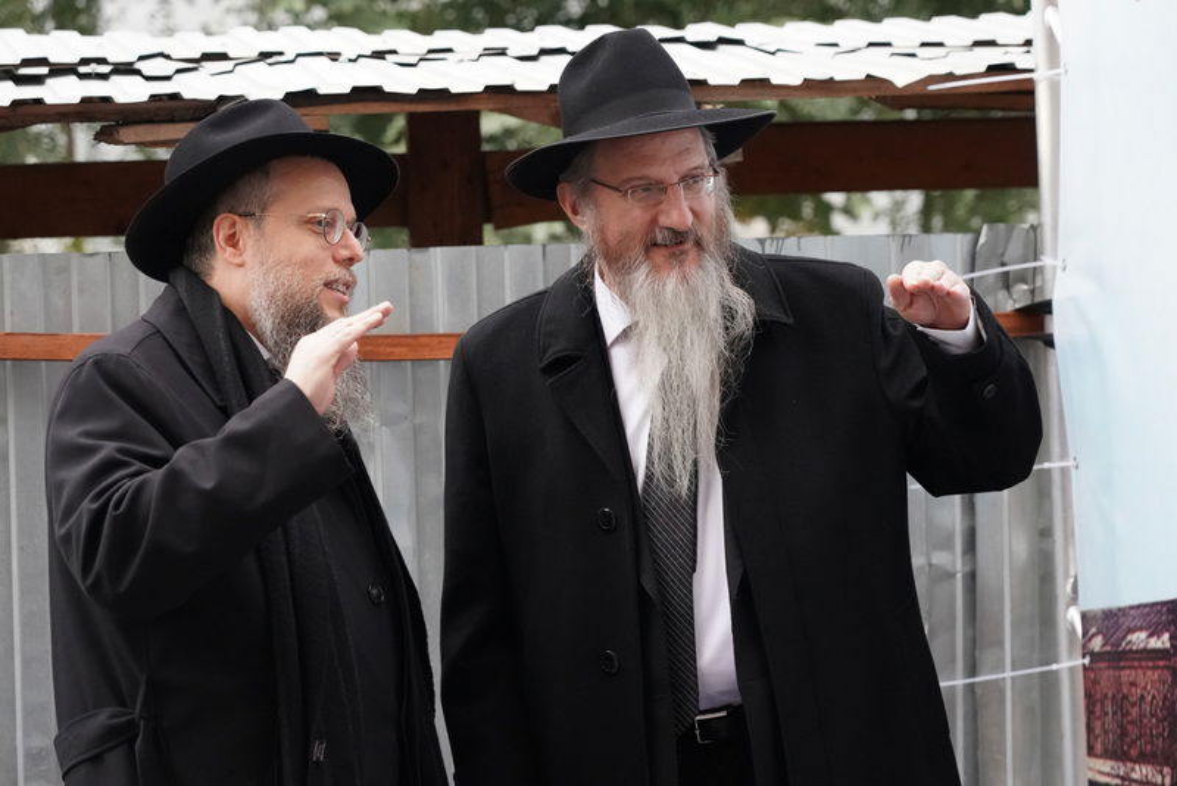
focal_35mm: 105
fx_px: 3434
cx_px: 588
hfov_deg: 19.4
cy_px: 393
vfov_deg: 13.1
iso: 8000
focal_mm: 105
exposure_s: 1/500
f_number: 5.6
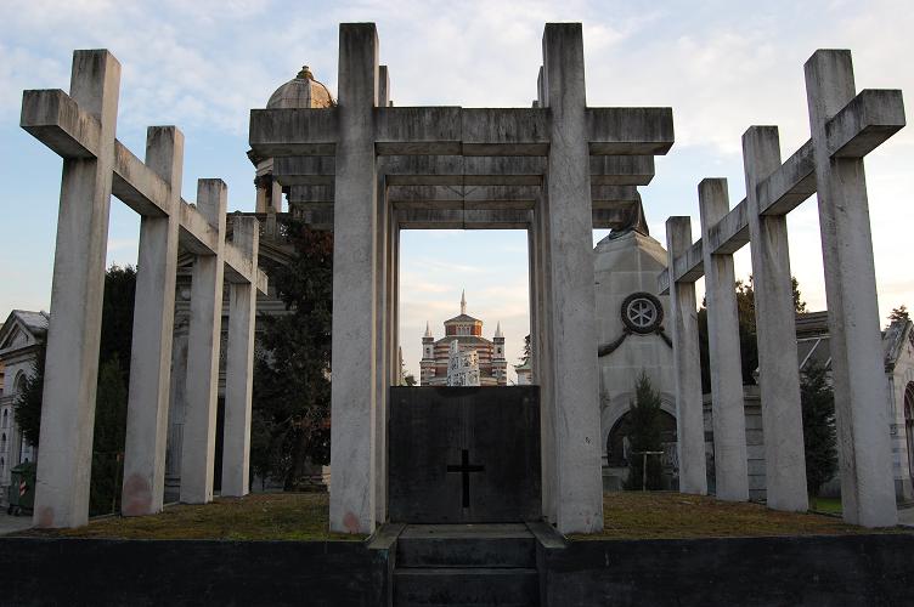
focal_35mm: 33
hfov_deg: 57.3
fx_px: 837
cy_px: 304
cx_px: 457
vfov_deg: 39.9
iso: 400
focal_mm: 22
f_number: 7.1
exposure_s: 1/160
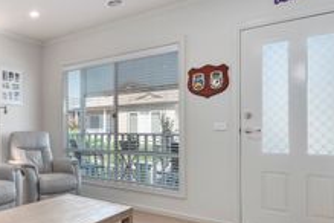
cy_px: 126
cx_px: 46
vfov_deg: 43.5
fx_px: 278
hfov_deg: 55.3
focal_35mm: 30
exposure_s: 1/13
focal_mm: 14
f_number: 11
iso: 320
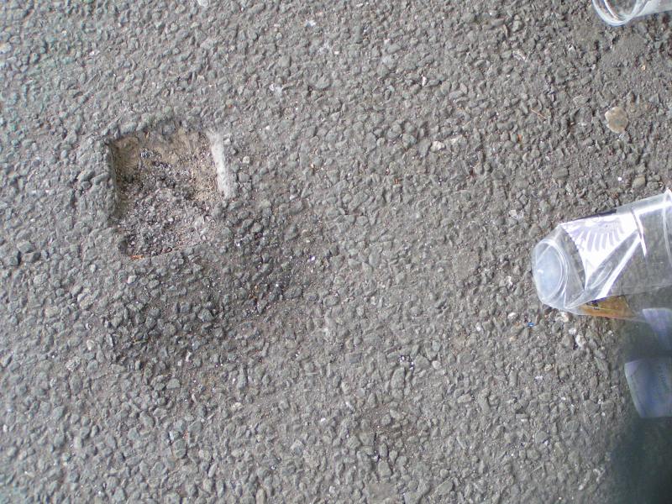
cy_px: 252
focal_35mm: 75
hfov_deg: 26.0
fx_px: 1456
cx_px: 336
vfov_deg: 19.6
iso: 200
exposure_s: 1/60
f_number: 3.2
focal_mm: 11.5
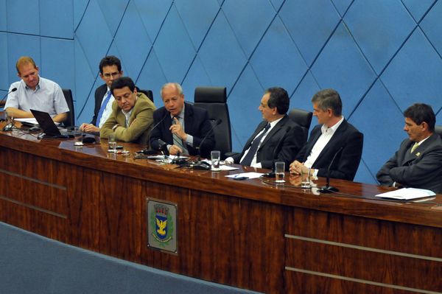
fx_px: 2208
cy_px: 147
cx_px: 221
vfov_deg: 7.6
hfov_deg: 11.4
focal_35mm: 180
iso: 2000
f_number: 4
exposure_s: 1/160
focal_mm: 120
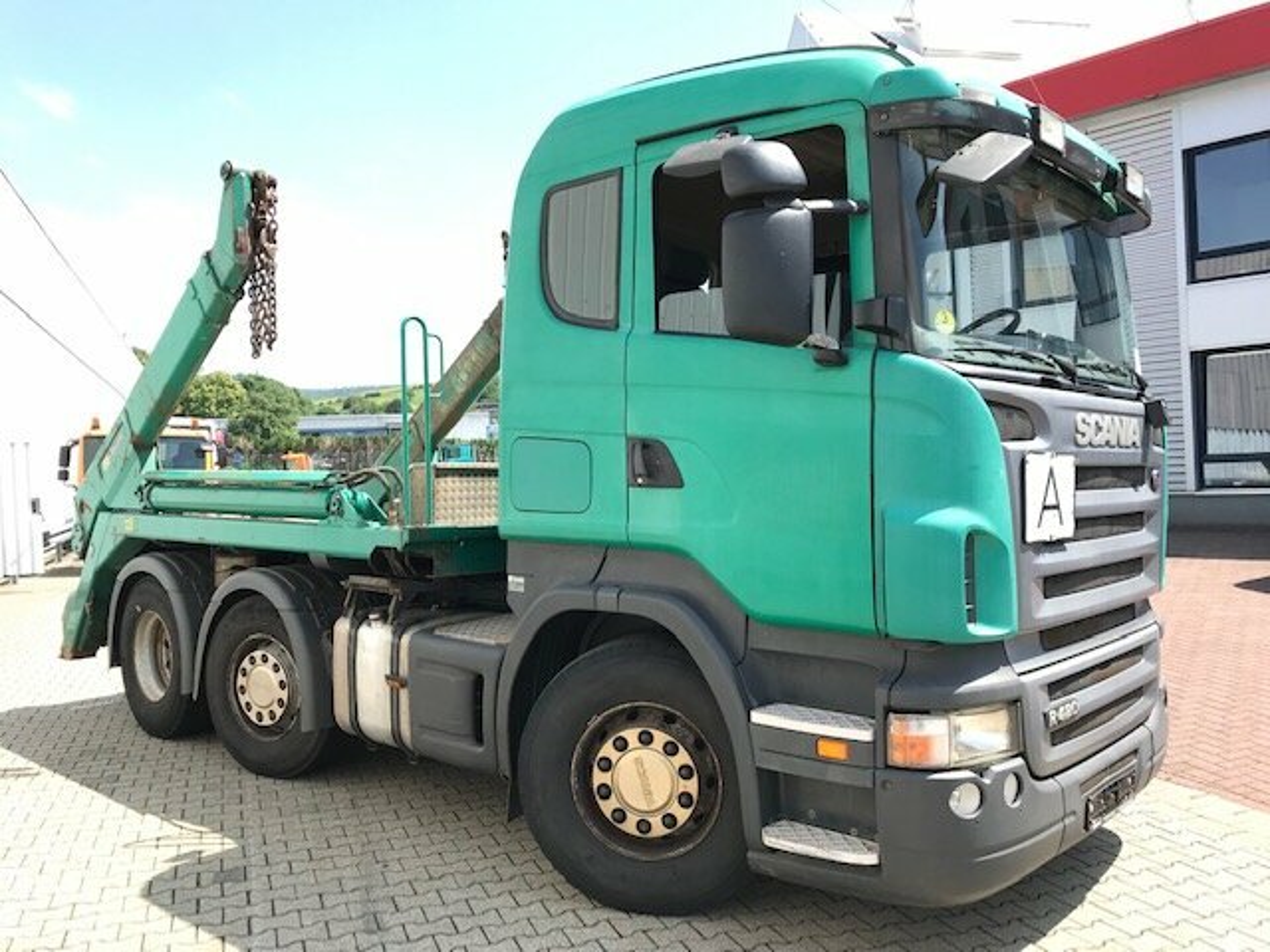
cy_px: 476
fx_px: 1027
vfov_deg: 49.7
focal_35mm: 28
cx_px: 635
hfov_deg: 63.4
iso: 20
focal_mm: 3.99
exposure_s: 1/805
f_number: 1.8
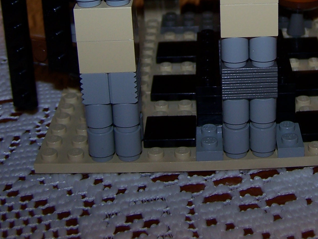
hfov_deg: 23.8
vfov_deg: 18.1
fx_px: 735
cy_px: 15
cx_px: 278
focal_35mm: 80
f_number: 2.8
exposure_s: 1/60
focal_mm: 6.3
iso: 80
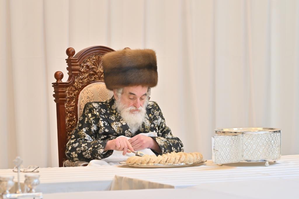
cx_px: 150
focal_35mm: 180
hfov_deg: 11.4
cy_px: 100
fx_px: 1494
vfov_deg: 7.6
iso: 640
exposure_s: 1/160
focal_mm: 120
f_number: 4
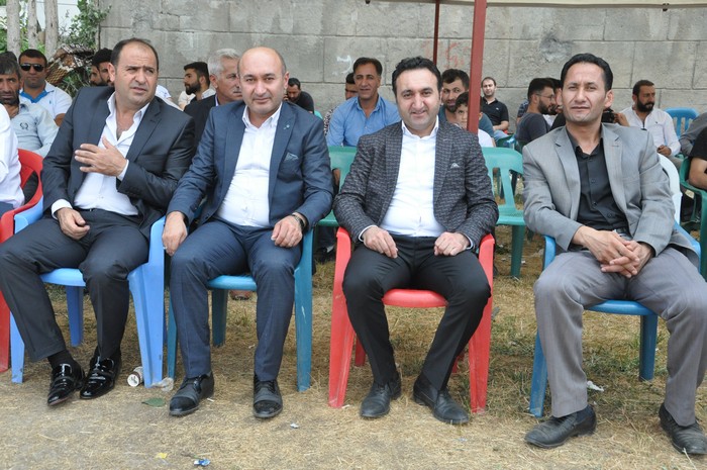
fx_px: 942
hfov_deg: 41.2
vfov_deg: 28.0
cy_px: 235
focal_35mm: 48
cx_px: 354
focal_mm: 32
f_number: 10
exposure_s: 1/400
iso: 1250
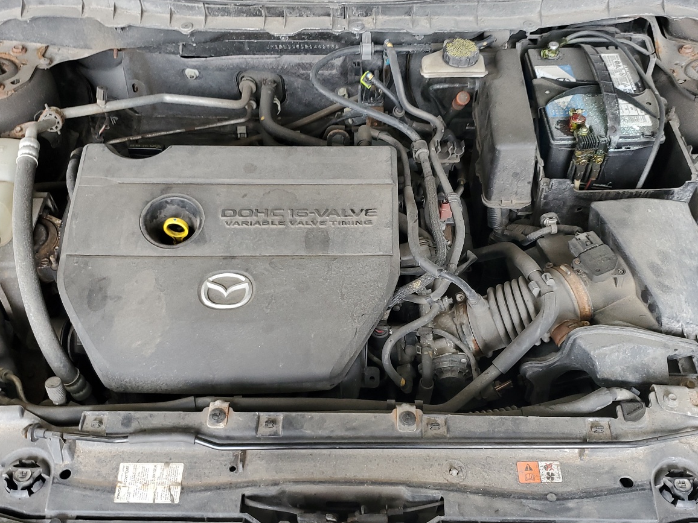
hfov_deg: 51.4
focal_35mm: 36
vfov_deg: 39.5
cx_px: 345
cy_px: 309
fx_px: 726
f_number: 1.5
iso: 63
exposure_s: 1/60.2
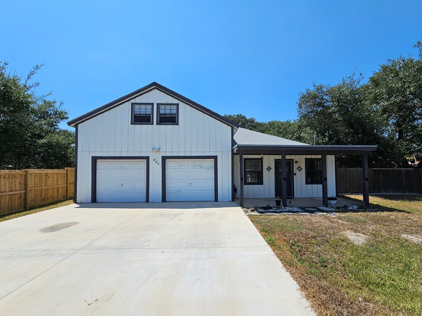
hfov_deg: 102.0
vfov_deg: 85.6
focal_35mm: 14
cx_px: 221
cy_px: 164
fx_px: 171
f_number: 2.2
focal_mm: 2.2
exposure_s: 1/3333
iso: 50
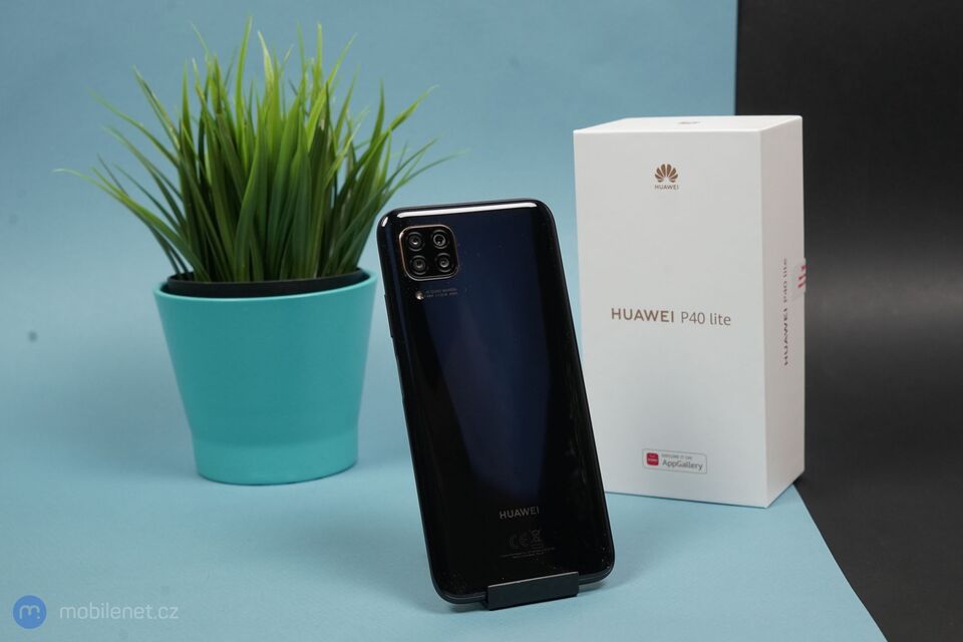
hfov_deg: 38.9
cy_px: 321
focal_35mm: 51
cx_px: 482
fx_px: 1364
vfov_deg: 26.5
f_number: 9
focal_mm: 51
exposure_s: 1/100
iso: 1600
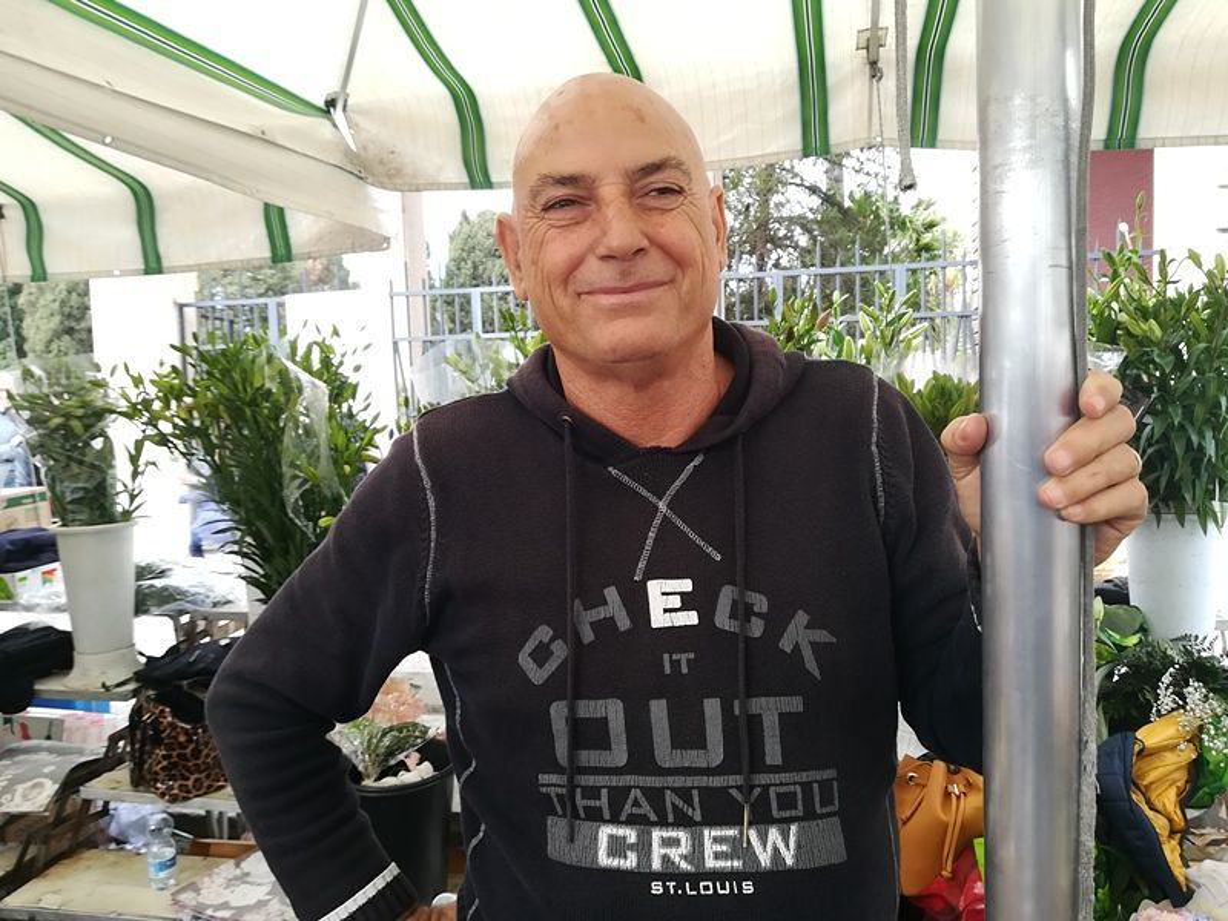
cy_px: 460
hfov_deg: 67.3
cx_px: 614
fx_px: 922
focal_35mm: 26
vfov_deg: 53.1
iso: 80
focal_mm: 3.83
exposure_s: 1/100
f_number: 2.2
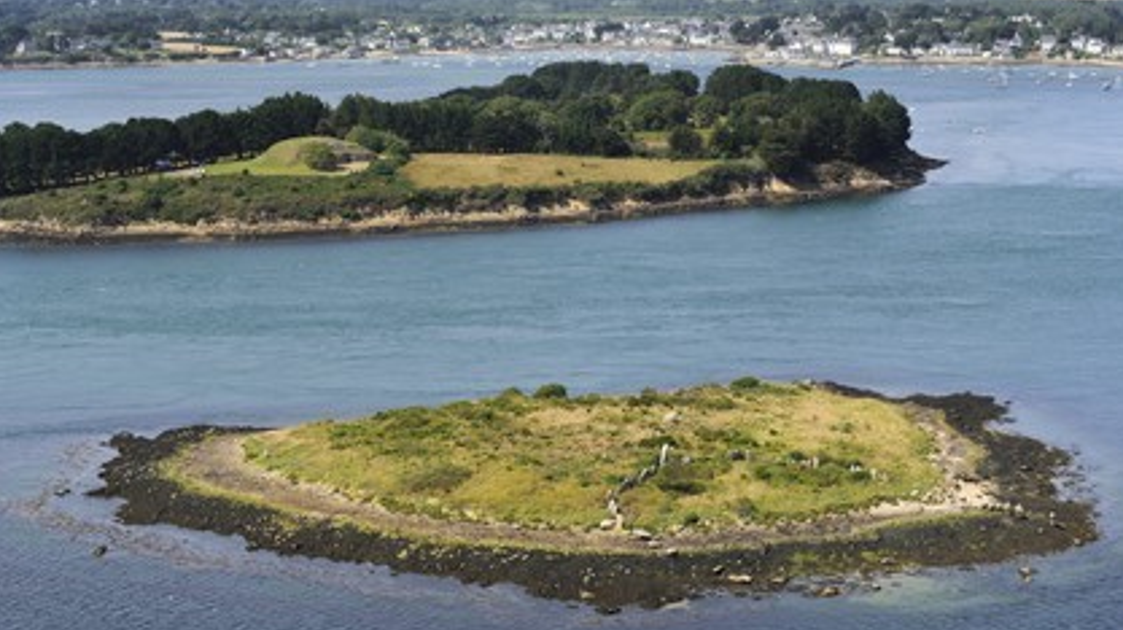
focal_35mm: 74
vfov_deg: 16.3
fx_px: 2202
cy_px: 350
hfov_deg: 28.6
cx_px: 564
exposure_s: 1/1250
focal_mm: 70
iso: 400
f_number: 7.1
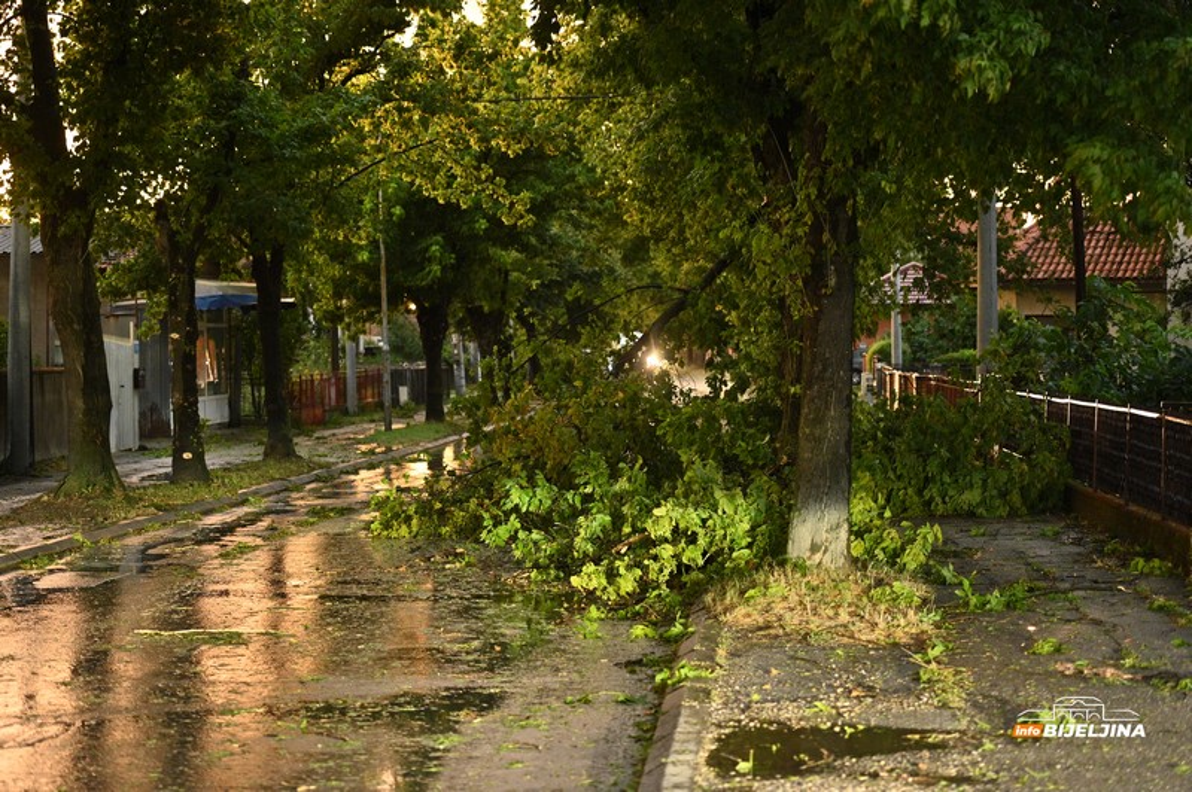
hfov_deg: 28.9
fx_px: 2316
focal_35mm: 70
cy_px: 396
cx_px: 596
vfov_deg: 19.4
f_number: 2.8
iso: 2000
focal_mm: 70
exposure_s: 1/30
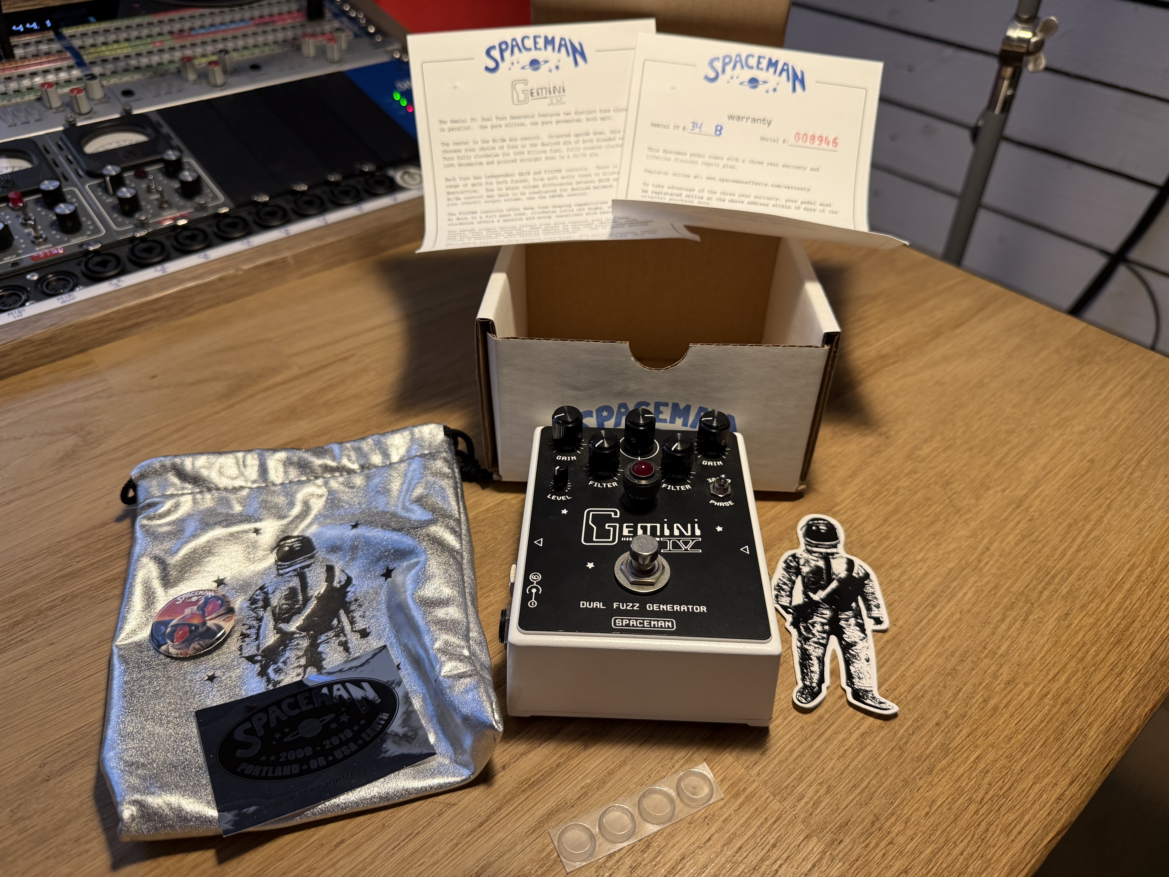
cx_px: 584
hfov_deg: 71.6
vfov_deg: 56.8
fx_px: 810
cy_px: 438
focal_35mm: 24
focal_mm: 6.76
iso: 160
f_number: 1.78
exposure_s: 1/50
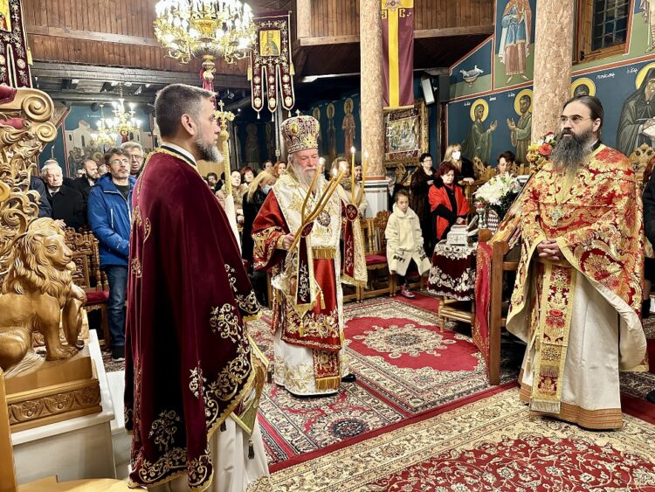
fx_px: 454
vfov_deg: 56.8
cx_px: 328
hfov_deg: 71.6
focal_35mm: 24
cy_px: 246
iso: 500
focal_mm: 6.86
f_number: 1.78
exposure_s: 1/50
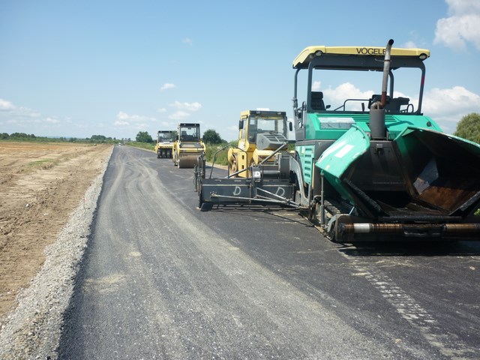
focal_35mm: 33
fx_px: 458
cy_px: 180
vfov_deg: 42.9
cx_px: 240
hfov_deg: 55.4
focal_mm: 5.5
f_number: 8
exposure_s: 1/160
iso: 80
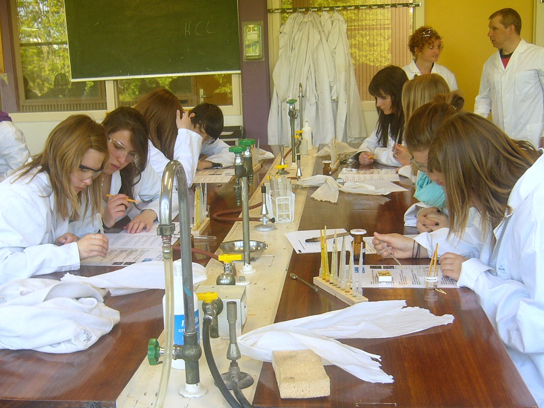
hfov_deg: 42.1
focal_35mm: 45
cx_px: 272
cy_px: 204
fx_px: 707
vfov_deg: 32.2
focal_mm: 6
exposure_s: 1/40
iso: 80
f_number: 2.9
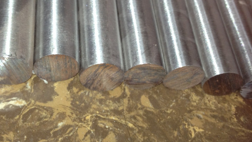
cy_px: 35
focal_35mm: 66
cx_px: 110
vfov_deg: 18.1
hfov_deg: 31.9
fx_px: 441
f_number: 2.4
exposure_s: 1/53
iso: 64
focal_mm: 4.28
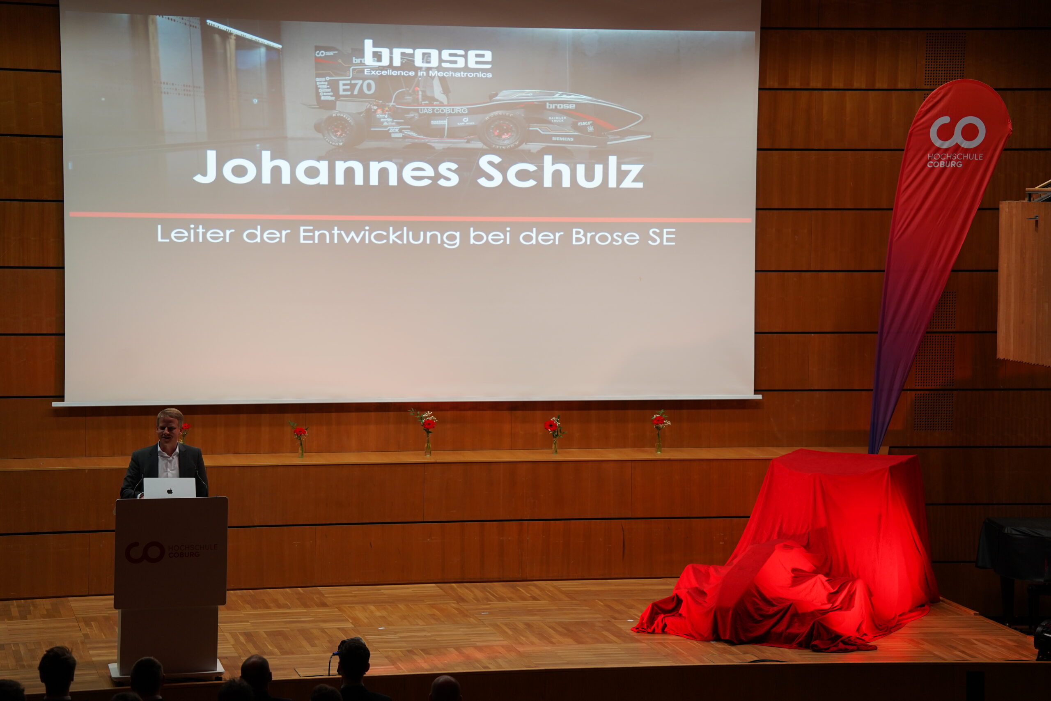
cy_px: 350
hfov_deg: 23.1
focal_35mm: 88
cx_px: 526
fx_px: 2569
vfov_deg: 15.5
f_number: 2.8
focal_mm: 88
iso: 640
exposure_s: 1/160
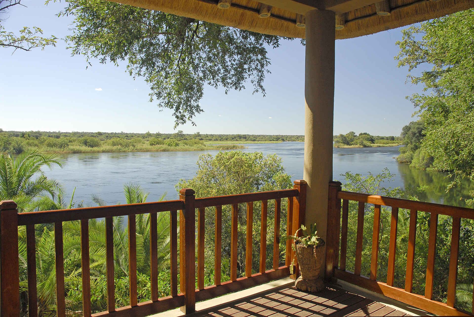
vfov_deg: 48.0
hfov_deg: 67.3
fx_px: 356
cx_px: 237
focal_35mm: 27
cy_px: 158
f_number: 7.1
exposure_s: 1/80
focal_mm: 18
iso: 200
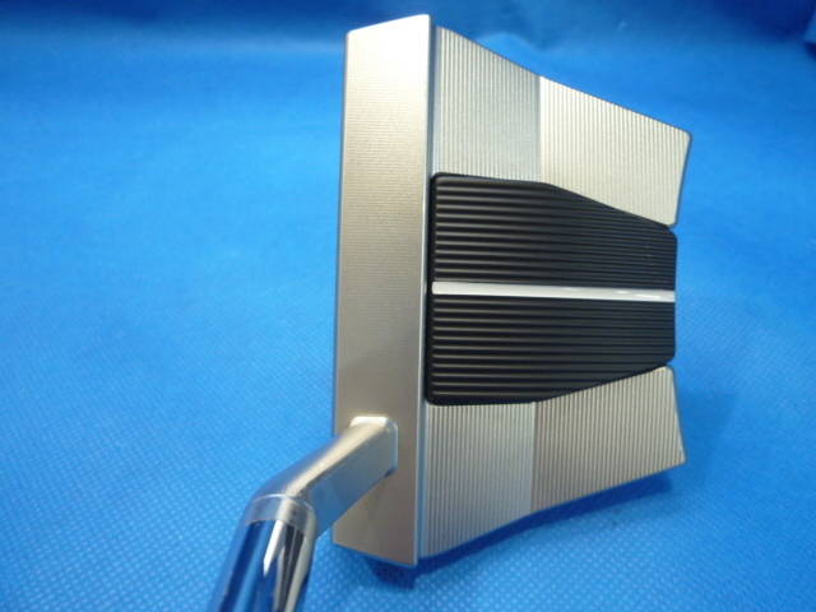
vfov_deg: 54.9
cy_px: 306
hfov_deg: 69.4
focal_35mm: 25
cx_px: 408
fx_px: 589
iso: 250
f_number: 2.8
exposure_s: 1/30
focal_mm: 4.5
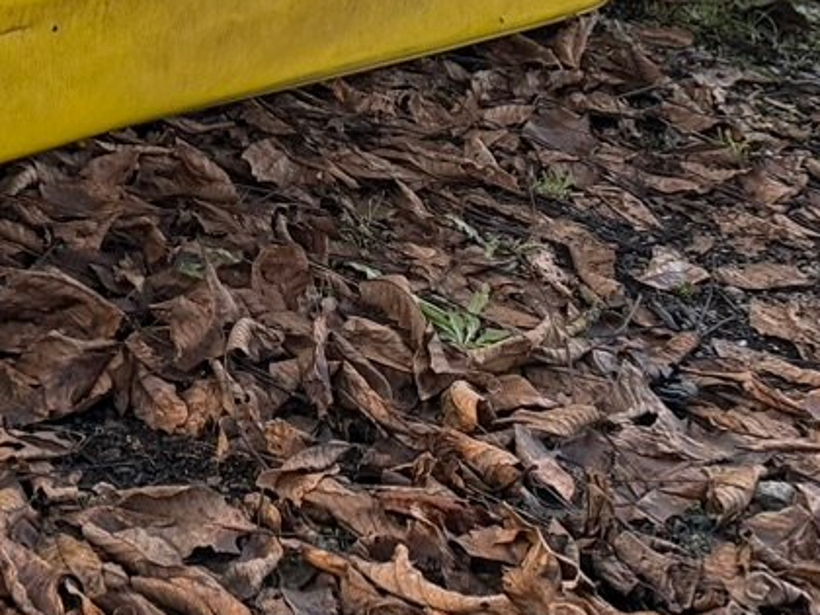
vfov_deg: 11.8
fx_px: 2772
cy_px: -455
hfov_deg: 14.7
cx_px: -672
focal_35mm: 117
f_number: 1.78
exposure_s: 1/728
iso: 100
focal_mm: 6.76
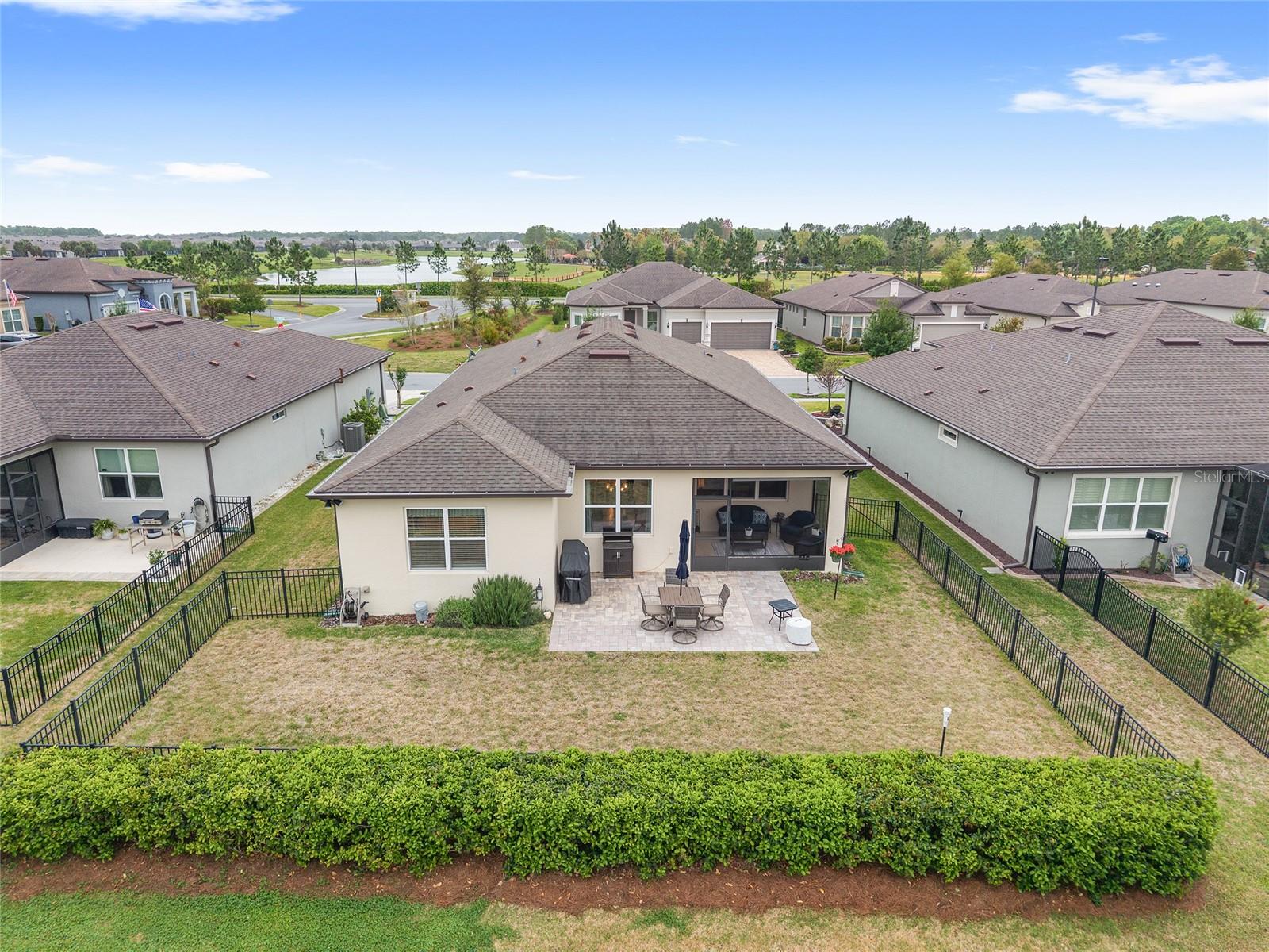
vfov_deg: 56.8
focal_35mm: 24
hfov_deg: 71.6
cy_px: 476
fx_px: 880
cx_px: 634
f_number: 1.8
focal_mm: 8.67
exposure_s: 1/400
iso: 190
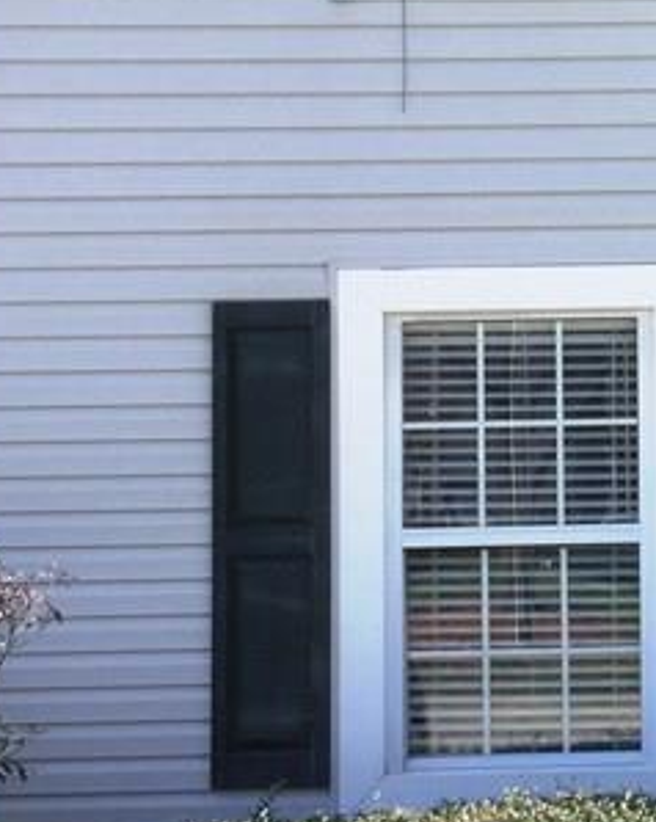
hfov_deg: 14.0
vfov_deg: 18.5
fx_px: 2527
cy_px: 378
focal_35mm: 104
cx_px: 932
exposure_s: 1/458
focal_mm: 3.3
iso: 25
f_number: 2.4
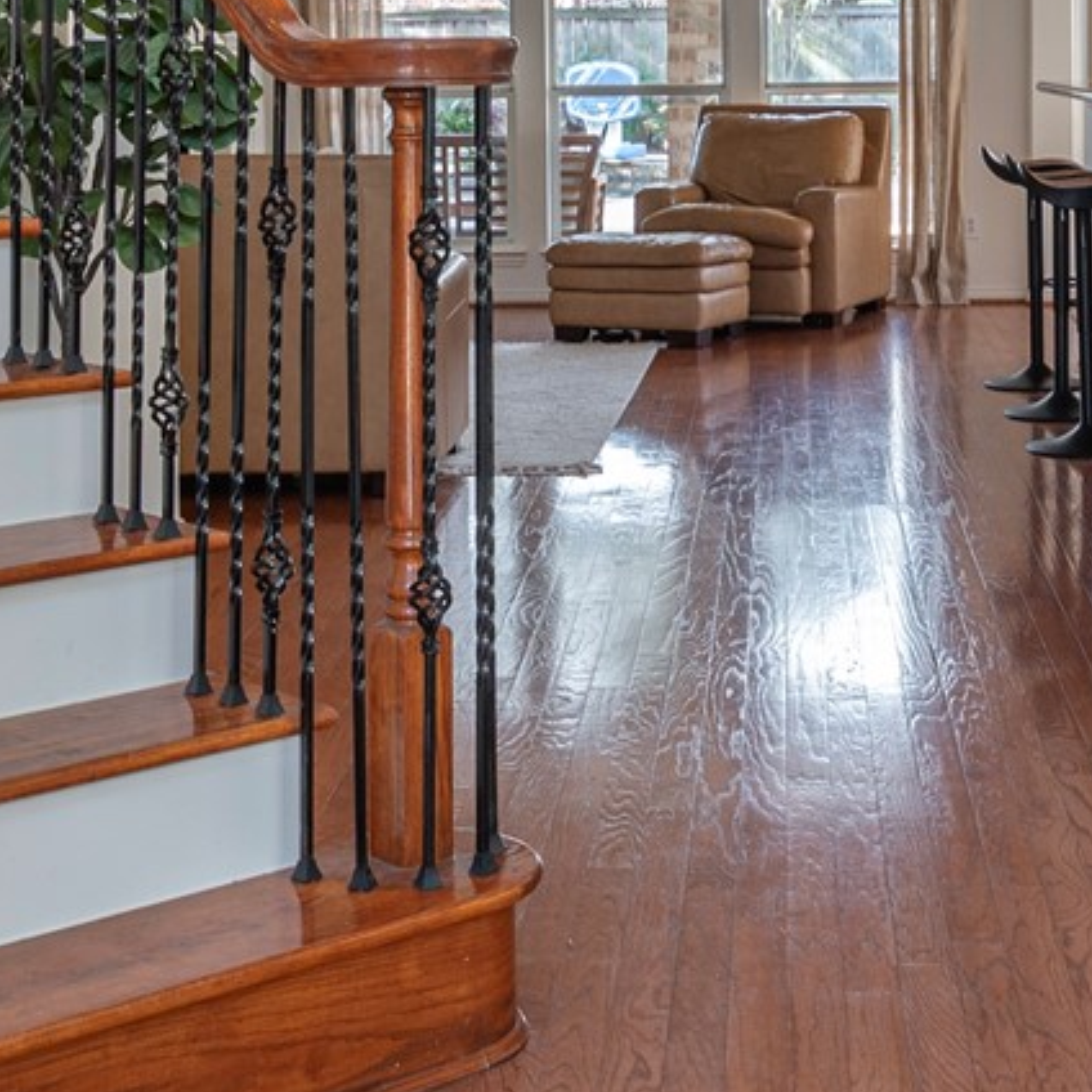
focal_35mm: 74
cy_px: 49
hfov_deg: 23.2
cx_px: 755
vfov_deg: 22.6
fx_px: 2641
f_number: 9
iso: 100
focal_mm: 17
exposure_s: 1/5
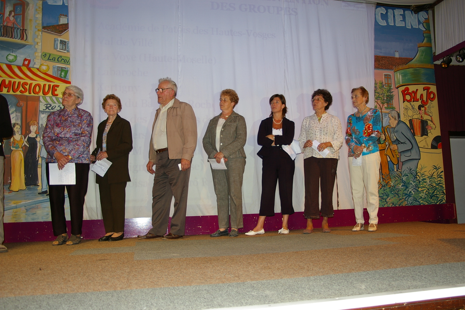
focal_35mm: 33
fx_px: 426
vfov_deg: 40.0
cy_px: 155
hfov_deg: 57.2
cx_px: 232
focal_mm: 22
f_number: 4
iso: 200
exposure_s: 1/30
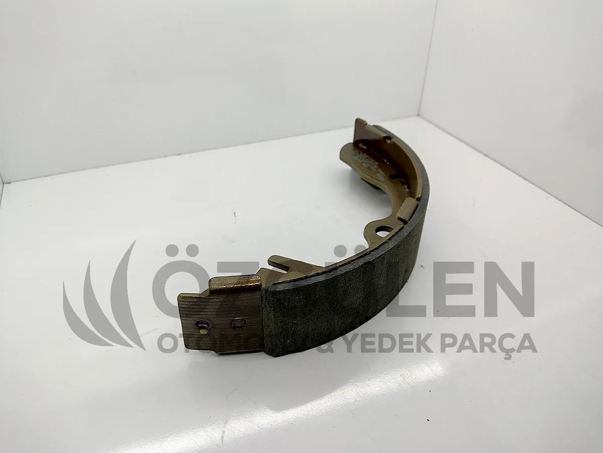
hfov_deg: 67.3
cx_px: 302
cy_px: 226
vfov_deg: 53.1
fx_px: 453
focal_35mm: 26
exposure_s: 1/140
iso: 100
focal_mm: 4.74
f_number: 1.79
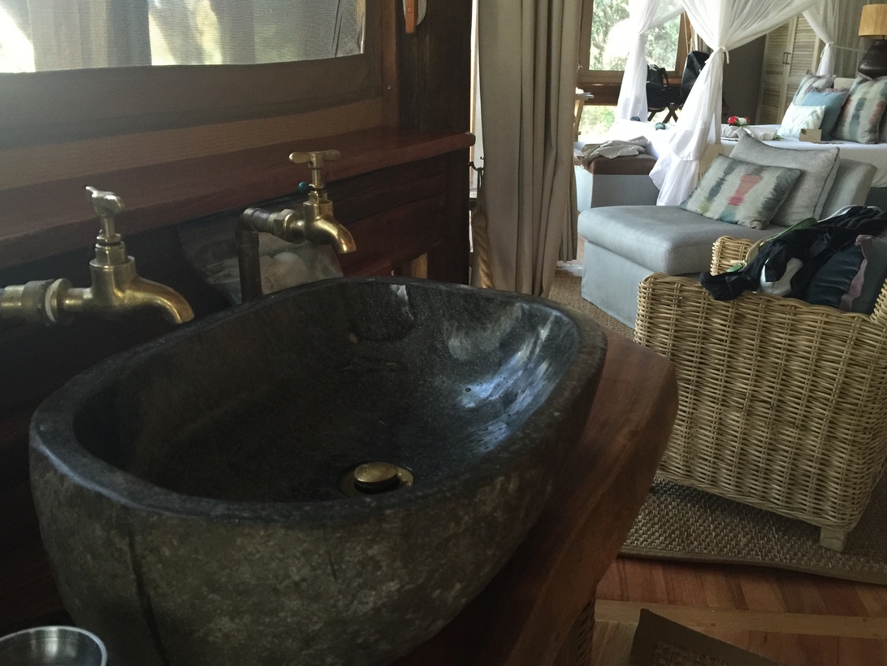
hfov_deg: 54.0
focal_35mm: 34
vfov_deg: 41.8
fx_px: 871
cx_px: 455
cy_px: 310
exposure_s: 1/17
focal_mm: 4.15
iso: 125
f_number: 2.2
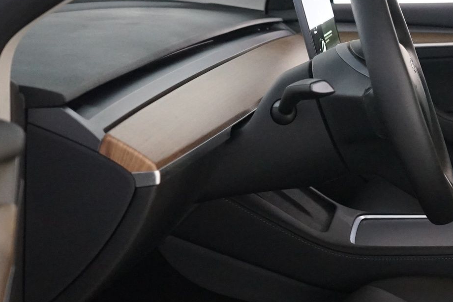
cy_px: 198
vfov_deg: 17.9
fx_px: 956
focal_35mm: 76
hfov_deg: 25.5
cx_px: 437
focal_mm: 28
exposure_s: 1/13
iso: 4000
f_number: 4.5
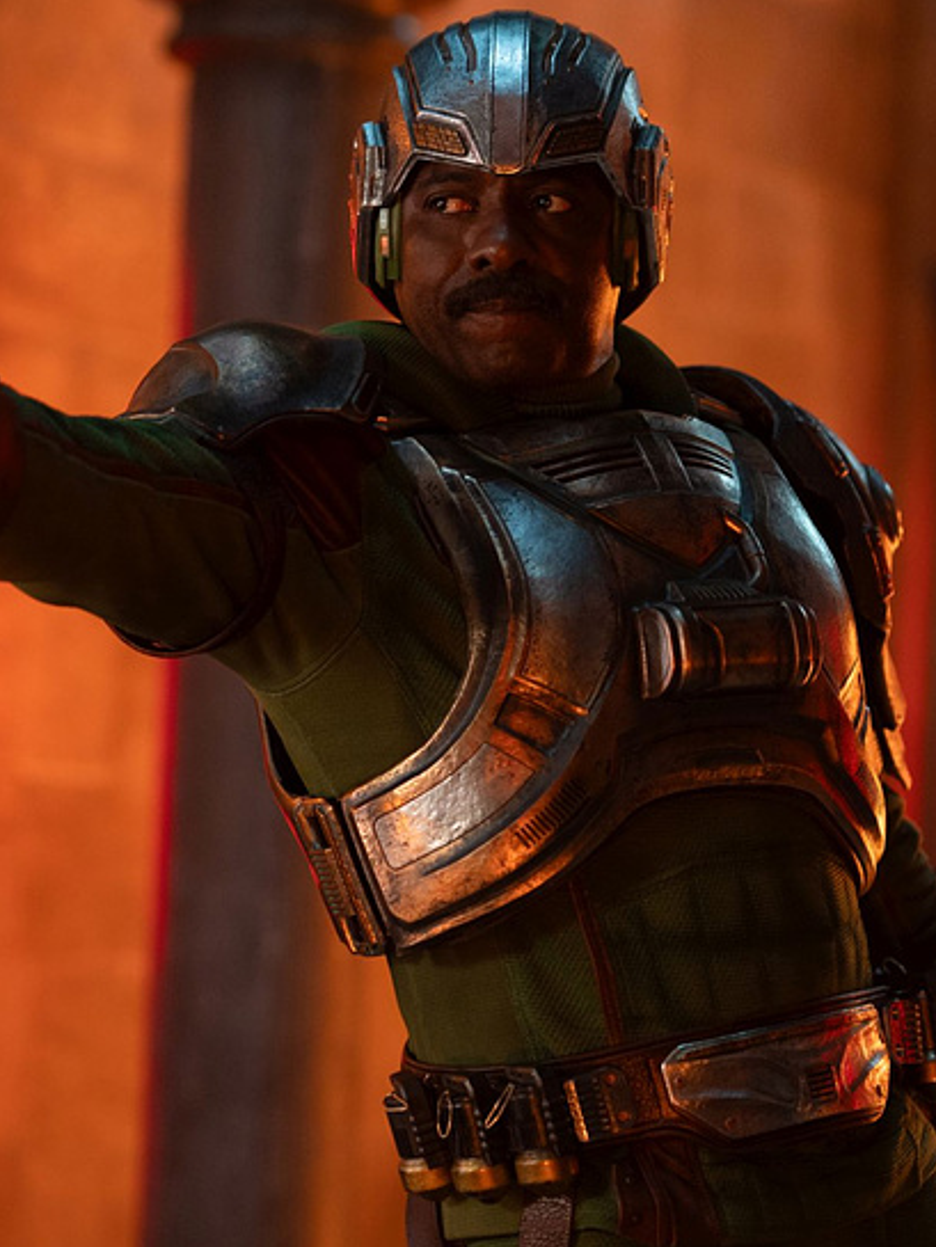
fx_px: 4541
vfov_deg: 15.6
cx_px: 261
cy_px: 615
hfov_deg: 11.7
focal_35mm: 126
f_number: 2
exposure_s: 1/250
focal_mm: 85
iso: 1600
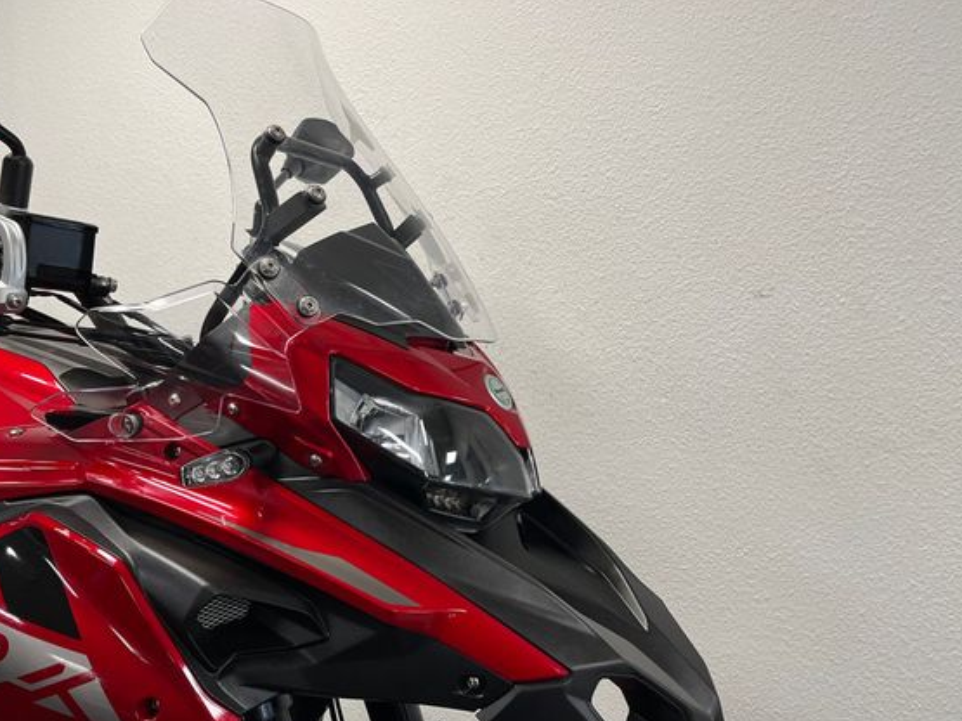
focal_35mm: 30
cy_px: 350
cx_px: 419
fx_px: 834
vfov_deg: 46.8
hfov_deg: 59.8
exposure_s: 1/100
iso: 125
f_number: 1.6
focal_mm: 5.1
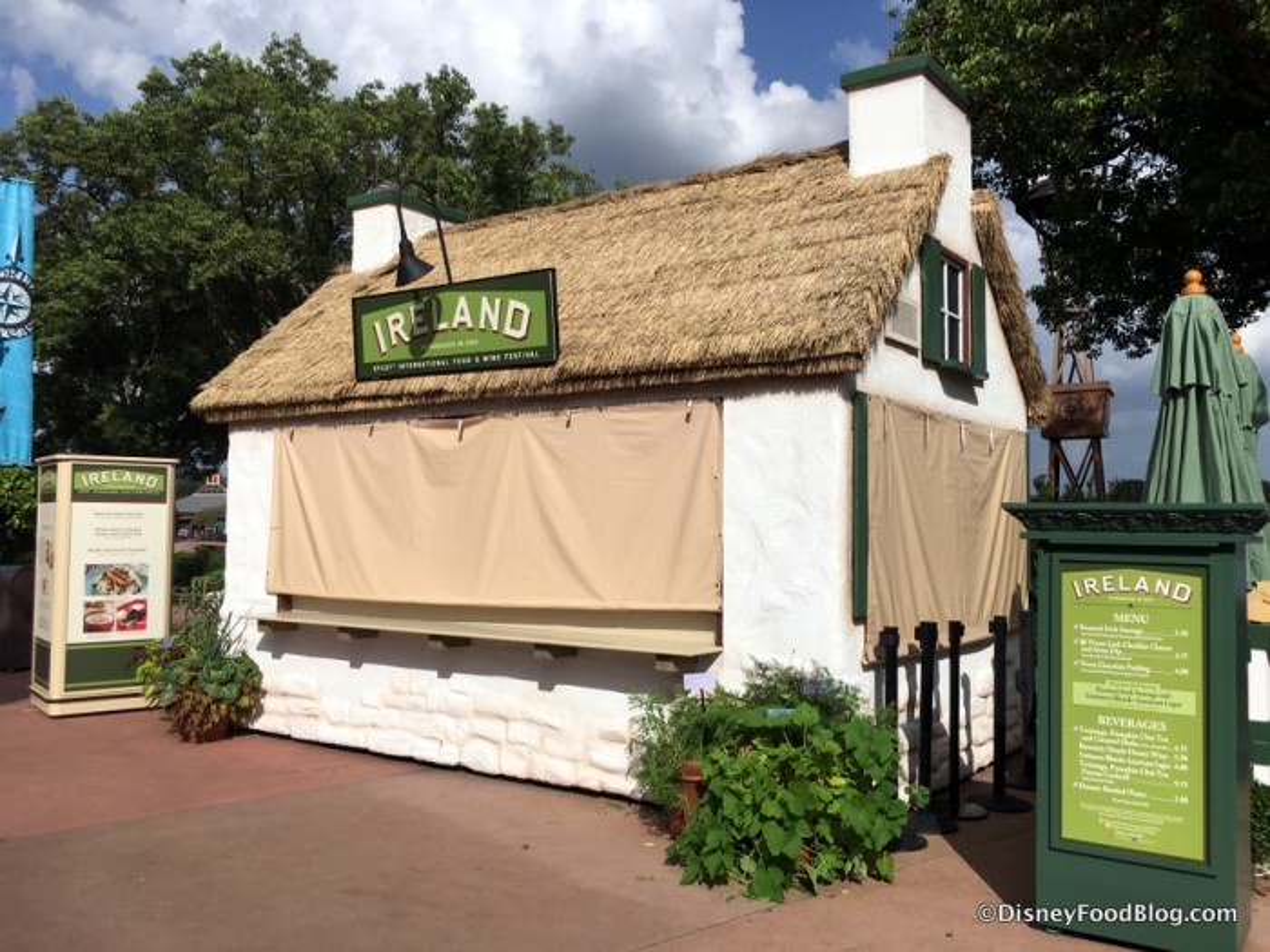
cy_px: 476
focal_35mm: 29
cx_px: 635
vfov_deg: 48.2
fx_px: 1064
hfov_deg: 61.7
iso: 25
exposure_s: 1/3663
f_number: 2.2
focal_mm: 4.15
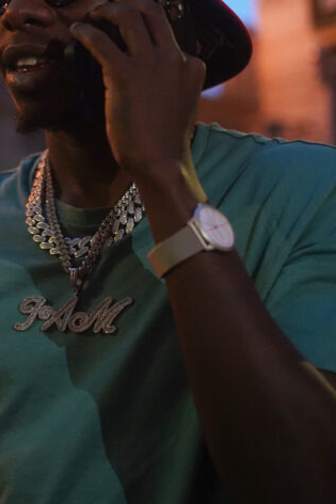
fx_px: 1063
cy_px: 173
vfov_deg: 26.5
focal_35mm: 76
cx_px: 5
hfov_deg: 17.6
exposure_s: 1/125
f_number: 1.8
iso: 3200
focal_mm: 35
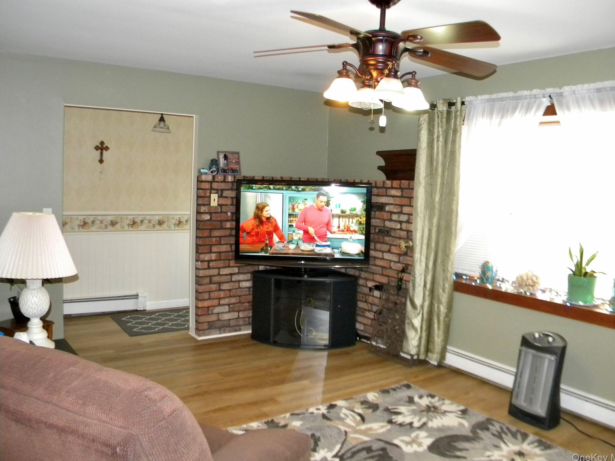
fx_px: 515
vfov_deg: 48.2
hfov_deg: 61.6
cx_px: 317
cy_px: 226
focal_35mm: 29
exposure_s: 1/29
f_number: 3.5
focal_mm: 5
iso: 400
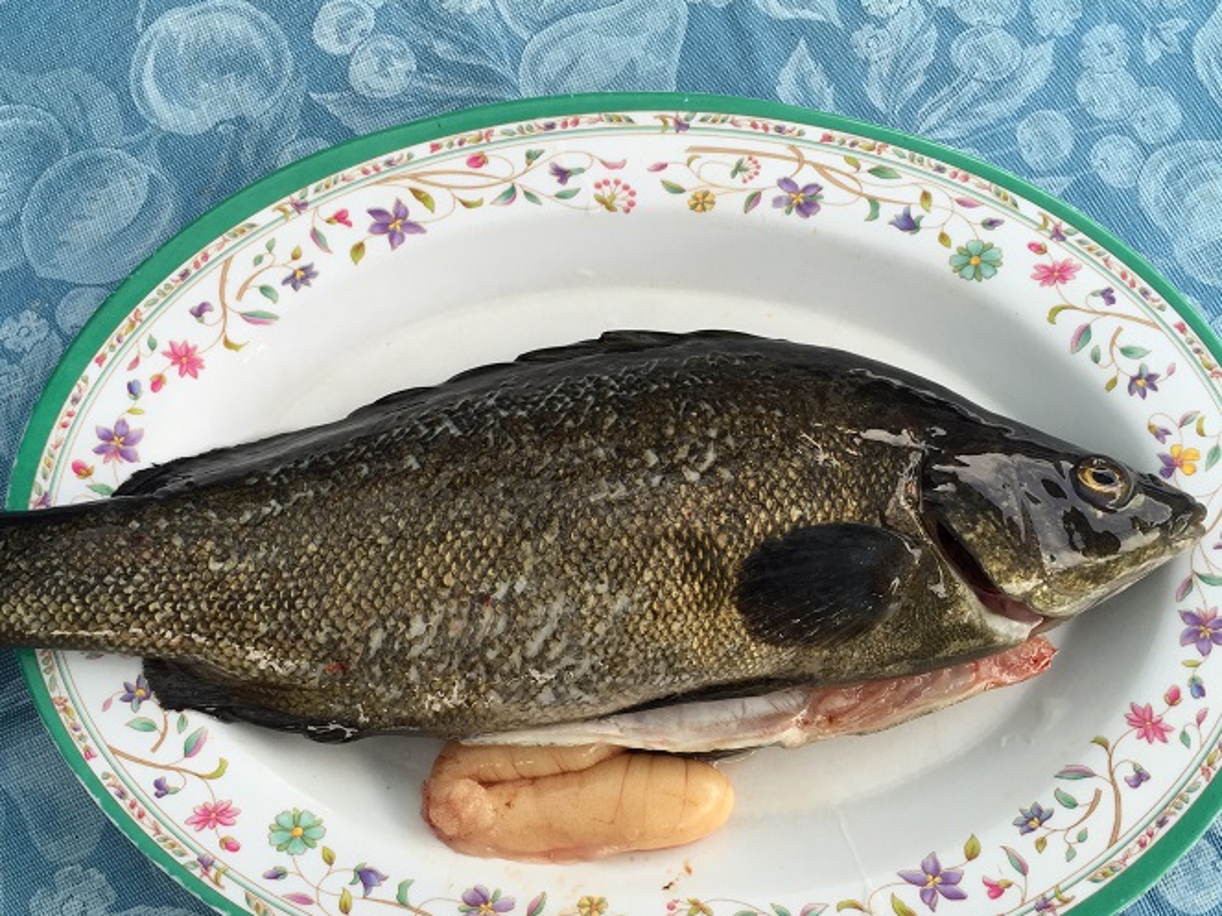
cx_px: 570
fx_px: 1235
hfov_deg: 52.6
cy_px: 520
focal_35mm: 35
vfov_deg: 40.6
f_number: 2.2
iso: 32
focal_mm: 4.15
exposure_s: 1/100
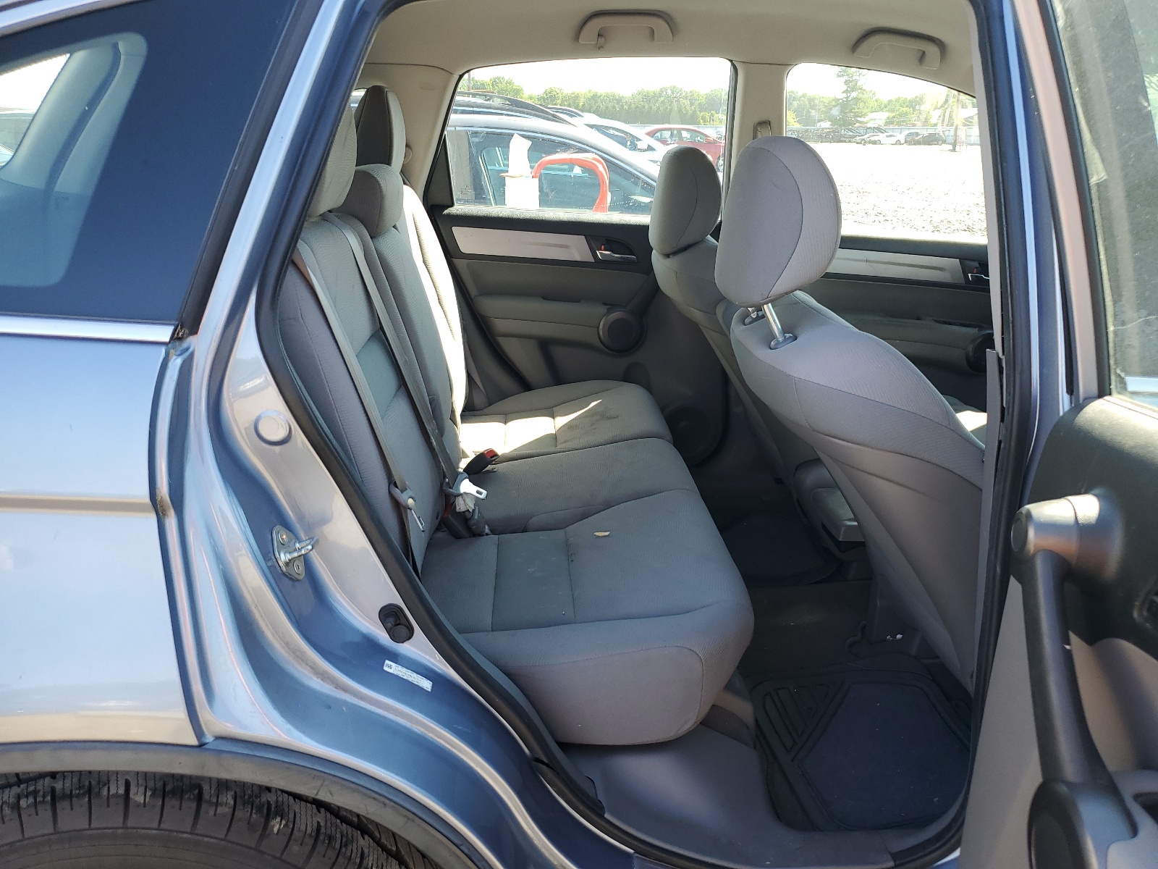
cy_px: 434
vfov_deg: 53.1
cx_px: 579
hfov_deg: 67.3
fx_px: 870
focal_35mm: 26
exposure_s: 1/303
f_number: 1.5
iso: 50
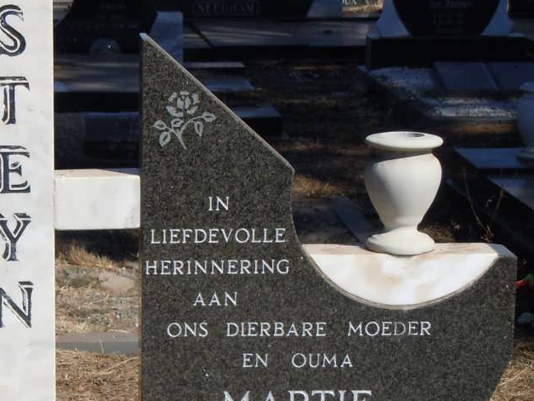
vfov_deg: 11.4
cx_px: 31
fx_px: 2005
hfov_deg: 15.0
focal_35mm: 130
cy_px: 257
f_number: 8.2
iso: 200
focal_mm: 12.2
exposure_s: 1/500
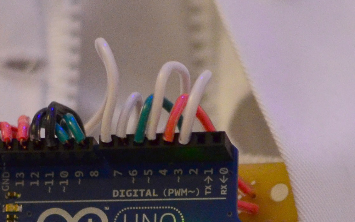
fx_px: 2256
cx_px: 173
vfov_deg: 5.5
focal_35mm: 233
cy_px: 402
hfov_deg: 9.0
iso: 1600
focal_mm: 35
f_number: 2.5
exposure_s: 1/125
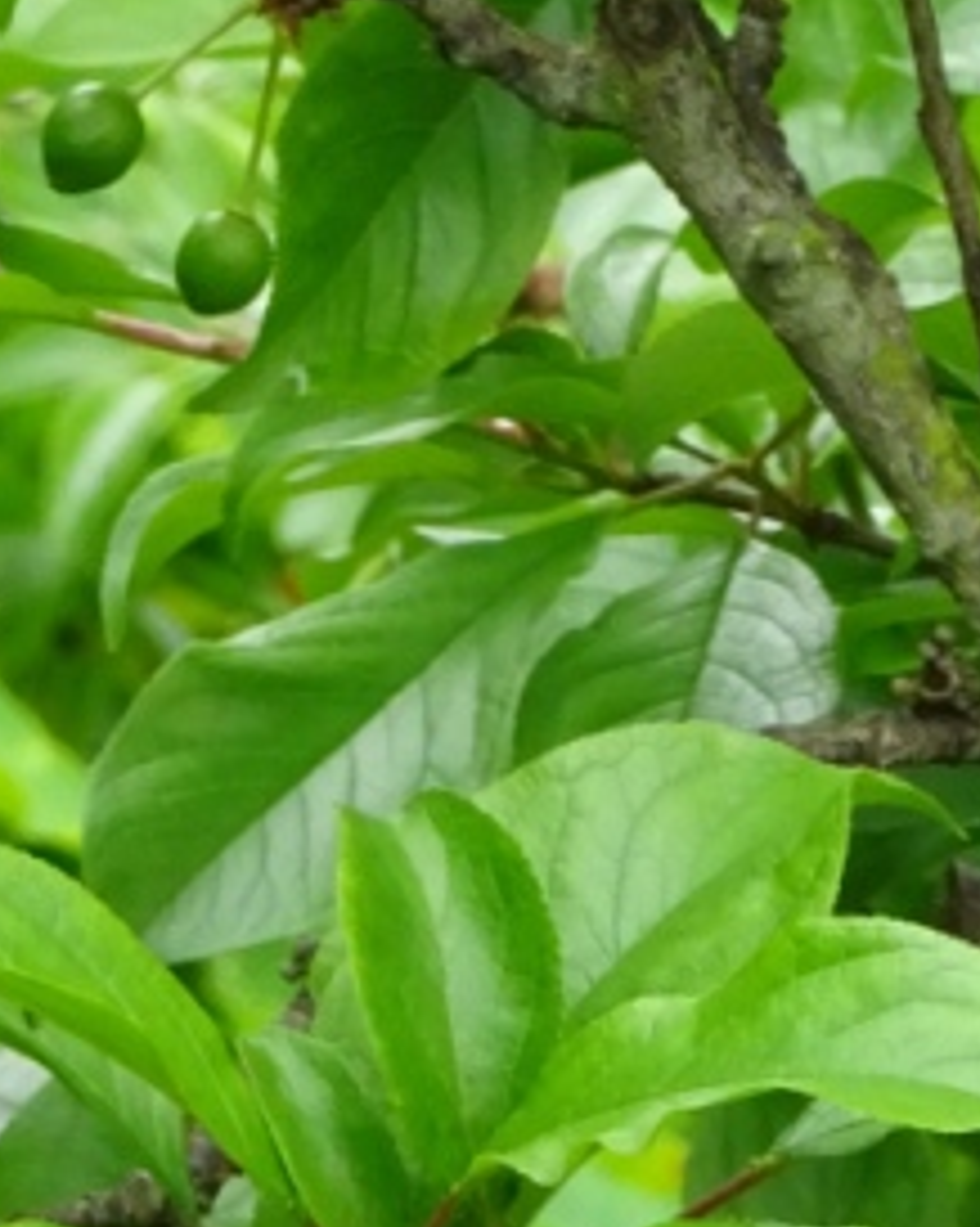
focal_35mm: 652
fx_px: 23665
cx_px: 1232
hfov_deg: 2.4
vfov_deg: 3.0
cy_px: -616
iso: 320
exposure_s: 1/200
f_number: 5.6
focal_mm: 30.42
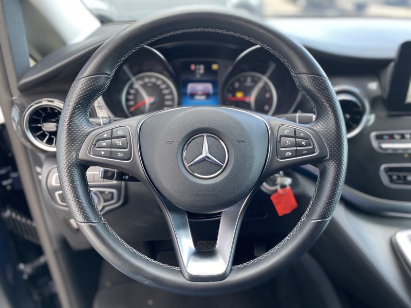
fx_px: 309
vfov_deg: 53.1
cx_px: 206
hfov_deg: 67.3
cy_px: 154
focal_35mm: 26
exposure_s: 1/60
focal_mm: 4.25
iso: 125
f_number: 1.8
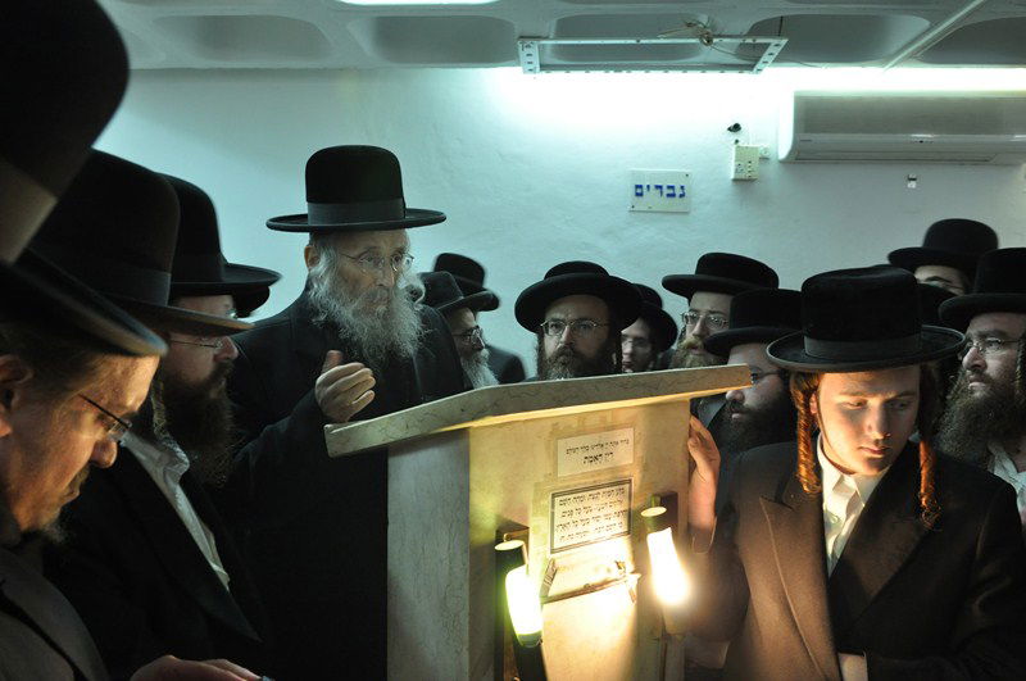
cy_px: 340
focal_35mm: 30
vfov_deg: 43.5
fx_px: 854
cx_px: 513
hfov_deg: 62.0
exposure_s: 1/20
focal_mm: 20
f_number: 5.6
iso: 1000
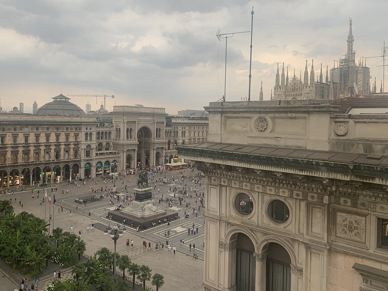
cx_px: 180
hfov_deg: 61.6
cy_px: 129
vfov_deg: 48.2
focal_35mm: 29
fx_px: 325
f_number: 1.8
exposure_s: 1/121
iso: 64
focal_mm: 4.25
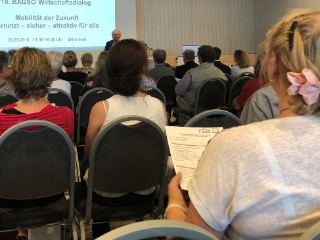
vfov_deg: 30.8
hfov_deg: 39.6
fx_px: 425
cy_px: 50
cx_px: 63
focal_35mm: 46
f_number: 1.8
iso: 40
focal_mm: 3.99
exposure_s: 1/17
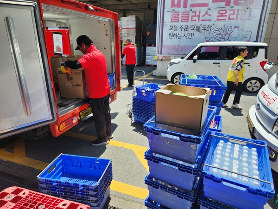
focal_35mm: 23
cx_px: 139
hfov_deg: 73.9
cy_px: 104
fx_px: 185
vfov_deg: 58.9
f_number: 1.8
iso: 20
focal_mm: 5.4
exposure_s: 1/779
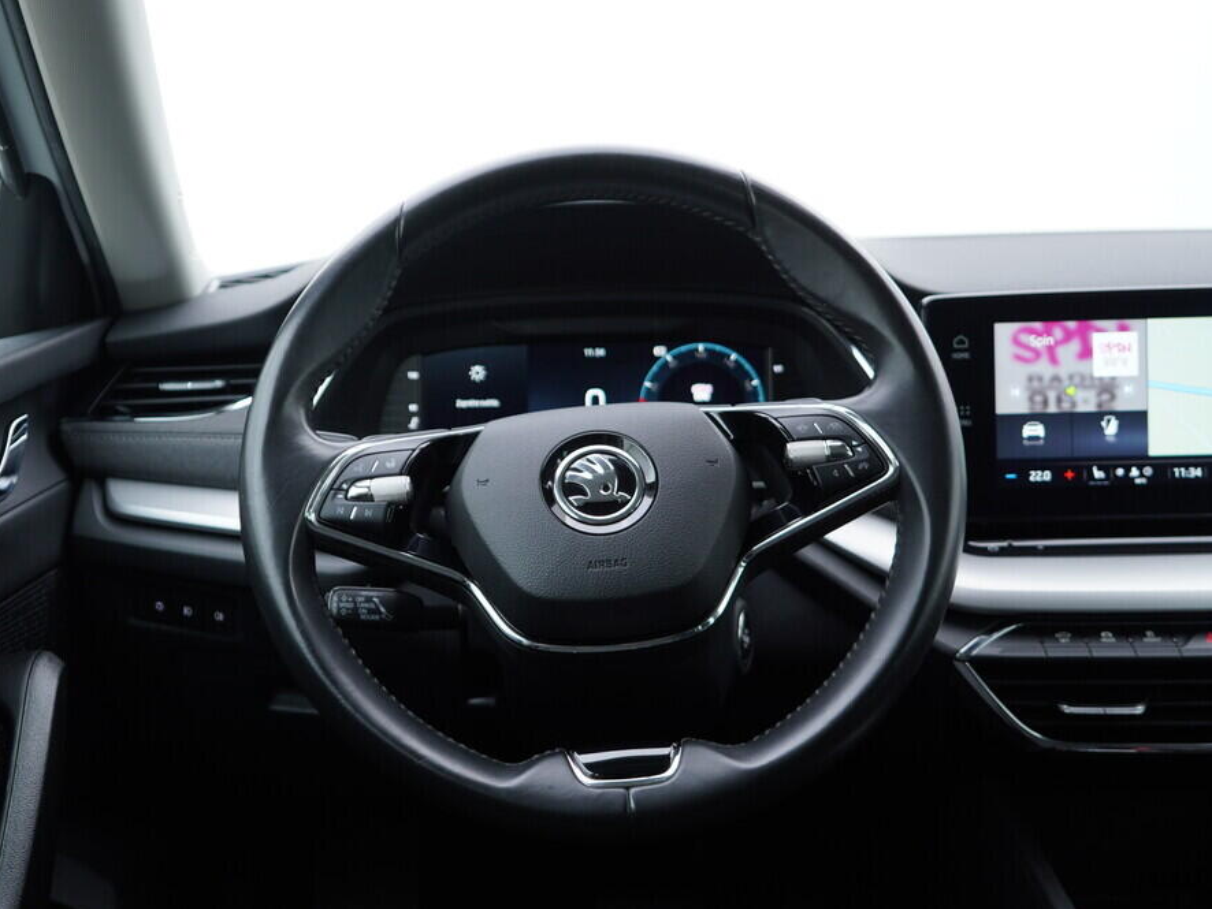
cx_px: 517
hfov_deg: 46.6
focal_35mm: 40
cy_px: 464
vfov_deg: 36.0
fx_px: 1401
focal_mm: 24
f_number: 2.8
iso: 160
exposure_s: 1/40
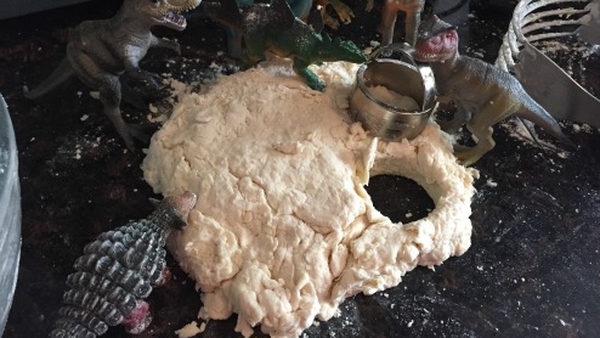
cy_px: 129
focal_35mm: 32
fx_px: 509
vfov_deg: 36.5
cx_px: 302
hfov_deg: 61.0
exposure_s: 1/20
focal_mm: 4.15
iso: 250
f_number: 2.2
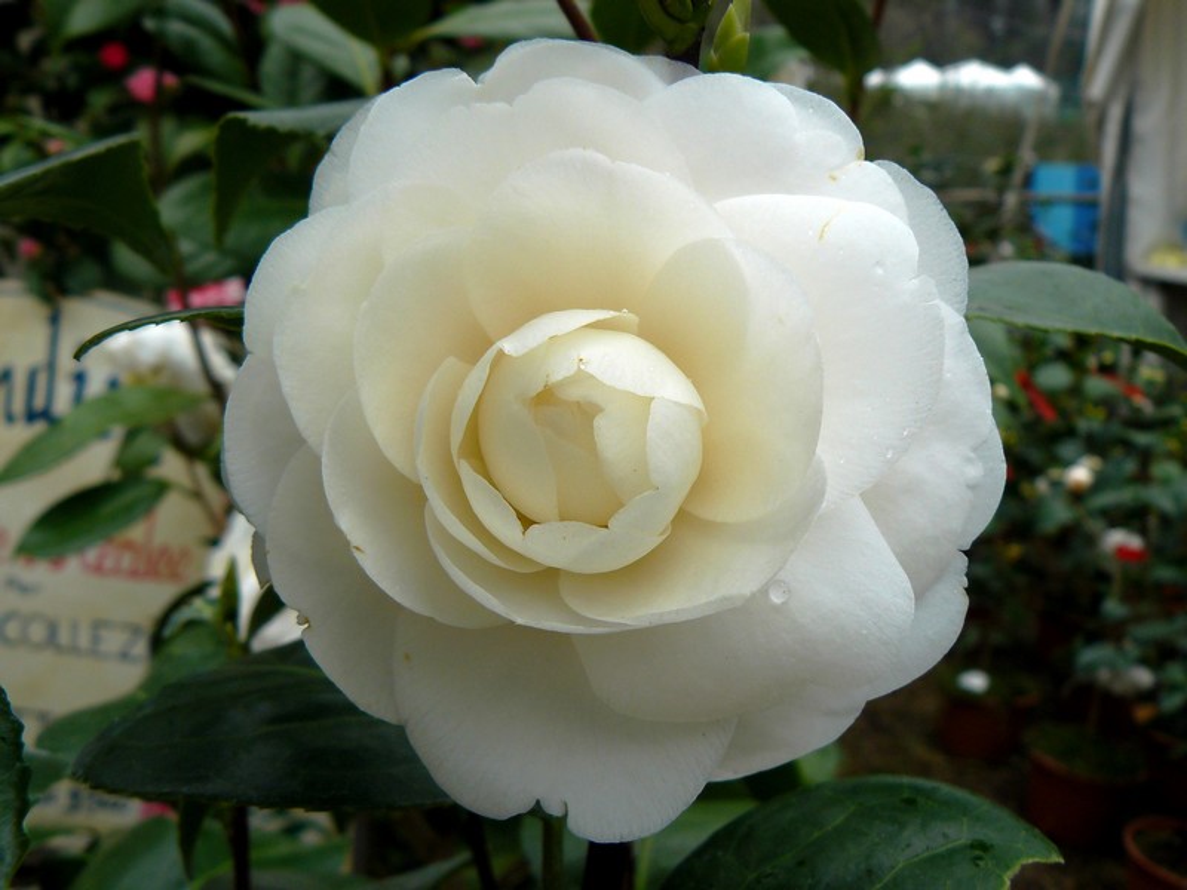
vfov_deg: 39.7
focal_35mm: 36
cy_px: 445
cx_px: 594
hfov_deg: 51.4
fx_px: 1234
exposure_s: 1/160
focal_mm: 6
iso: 100
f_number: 4
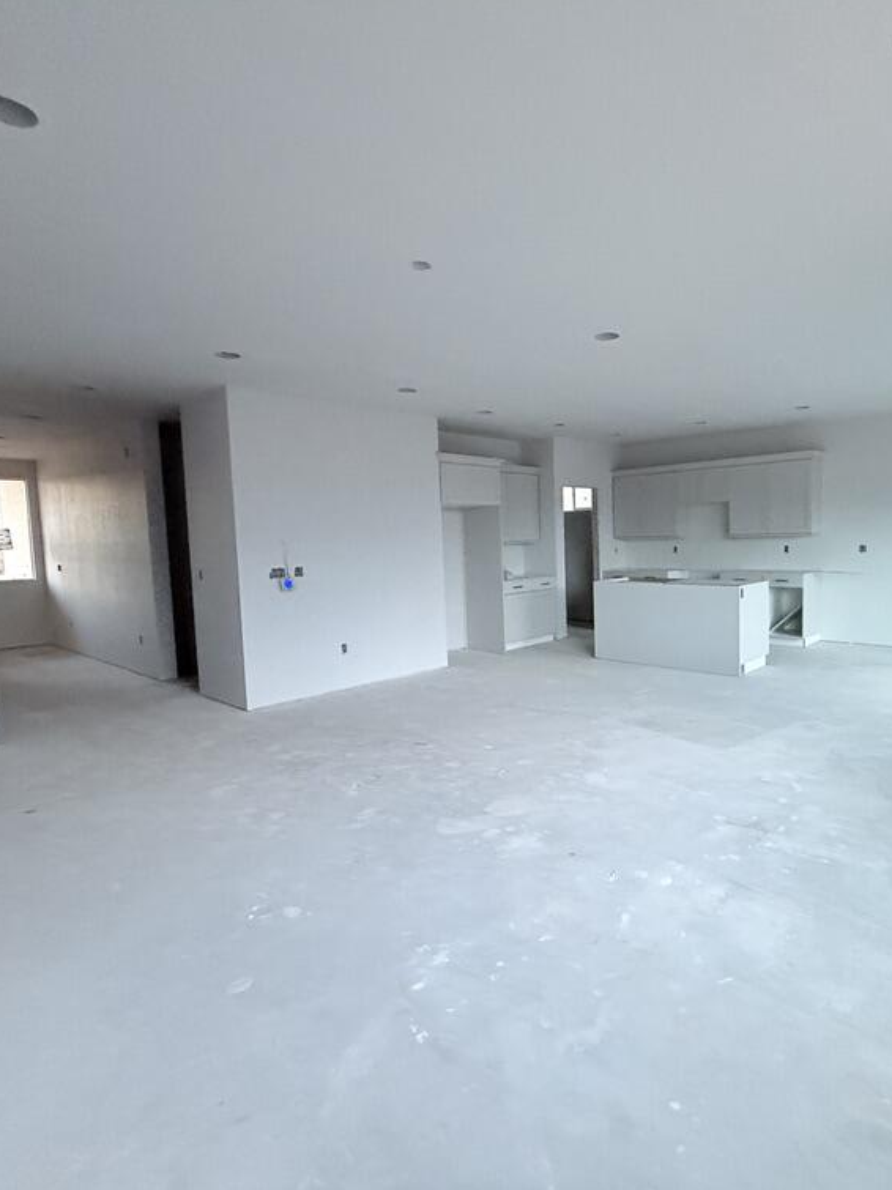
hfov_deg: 67.8
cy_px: 589
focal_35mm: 19
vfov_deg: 84.7
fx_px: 653
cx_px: 547
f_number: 2.2
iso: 1000
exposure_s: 1/60
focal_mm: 2.22
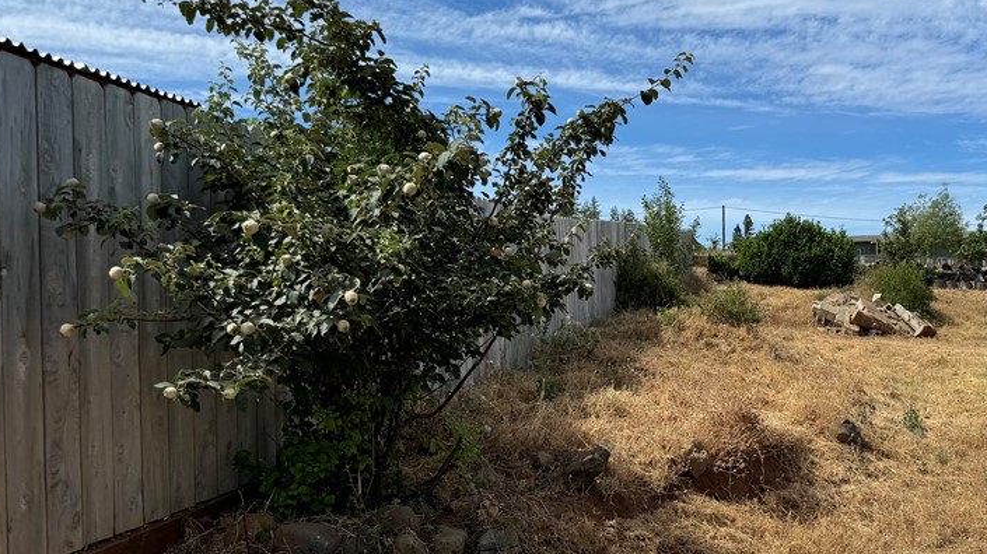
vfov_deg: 31.0
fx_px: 994
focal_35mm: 38
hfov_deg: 51.9
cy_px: 353
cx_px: 654
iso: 80
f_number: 1.78
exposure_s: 1/4608
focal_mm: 6.76
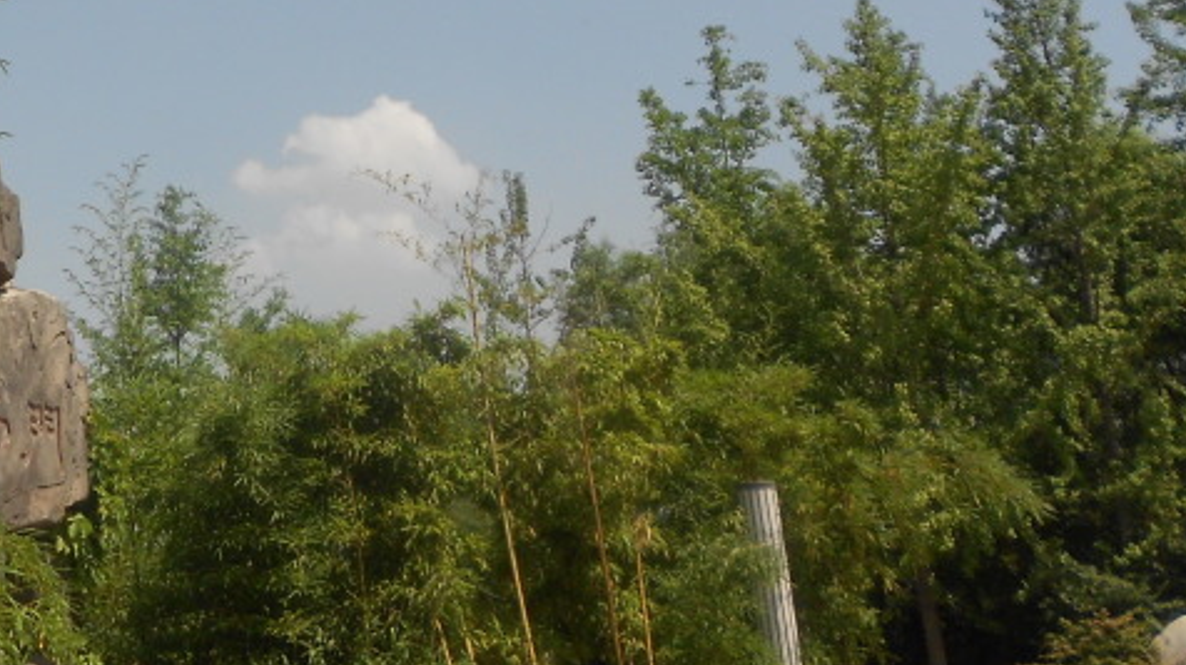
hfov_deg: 32.5
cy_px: -90
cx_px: 97
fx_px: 1917
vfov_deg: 18.8
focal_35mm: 61
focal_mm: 4.6
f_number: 3.2
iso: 80
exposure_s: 1/1250
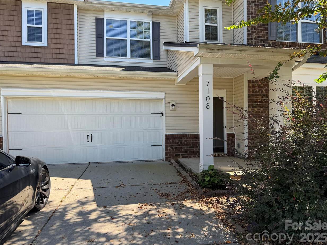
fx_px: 236
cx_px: 170
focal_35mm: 25
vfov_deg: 54.9
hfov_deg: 69.4
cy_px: 124
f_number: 1.78
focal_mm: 6.76
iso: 80
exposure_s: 1/966
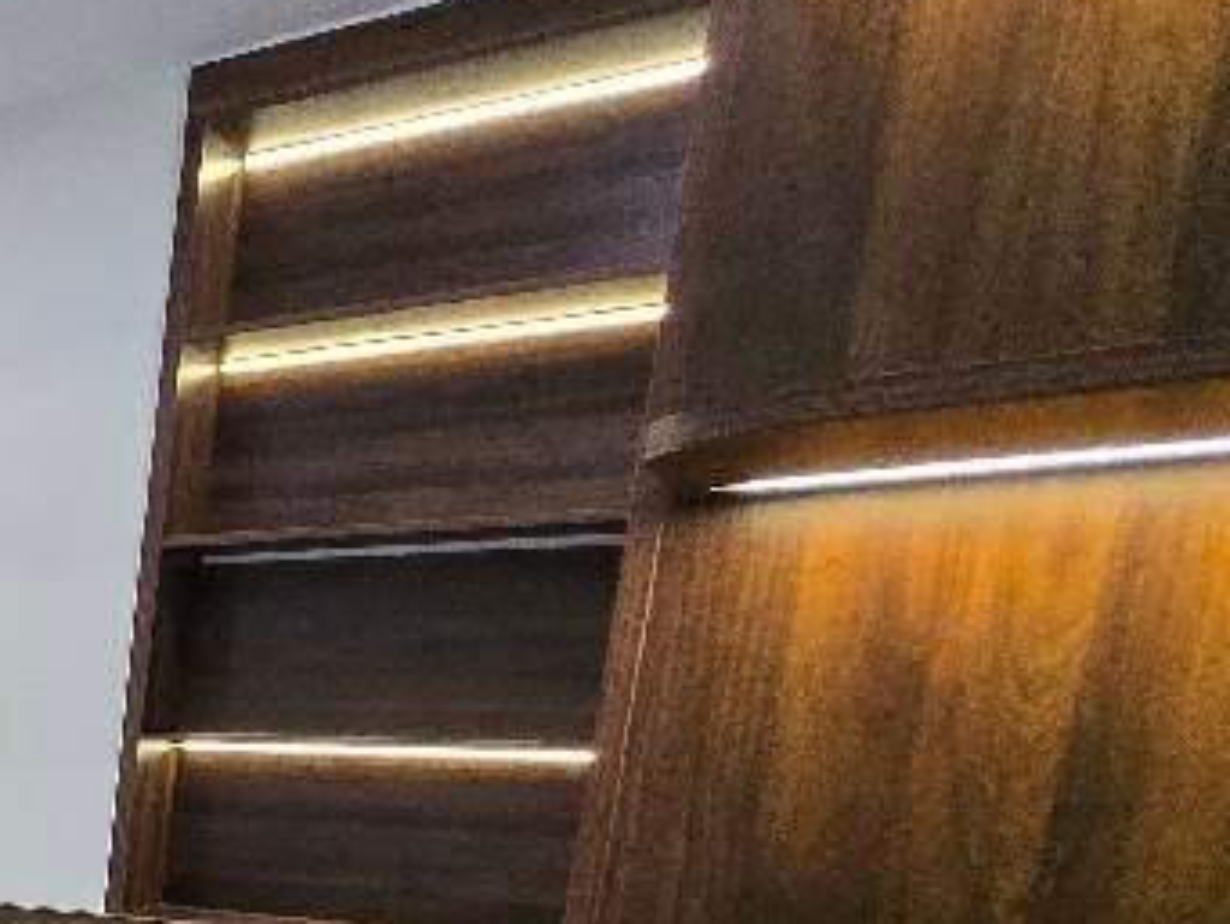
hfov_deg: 32.0
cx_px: -473
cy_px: 1043
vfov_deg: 32.0
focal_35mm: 39
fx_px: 1386
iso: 250
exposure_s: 1/50
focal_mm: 1.7
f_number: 2.2
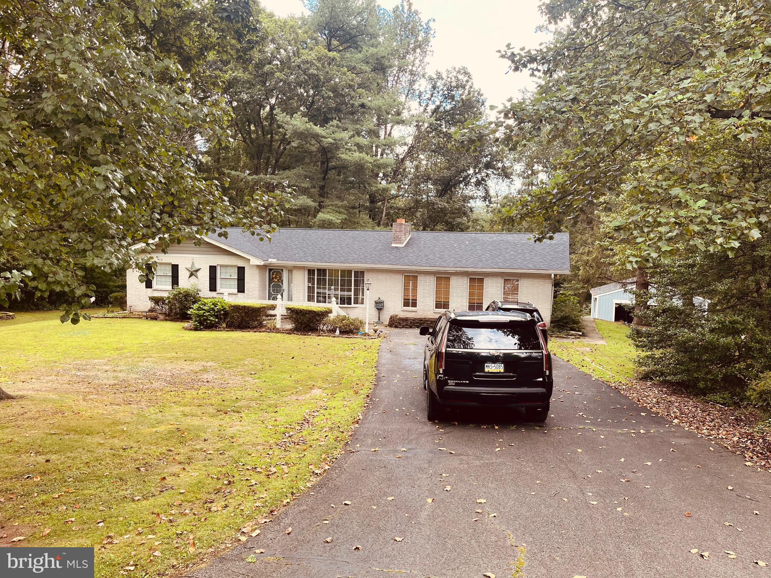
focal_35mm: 26
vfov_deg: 53.1
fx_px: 579
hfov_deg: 67.3
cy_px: 289
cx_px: 386
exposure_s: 1/224
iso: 40
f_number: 1.6
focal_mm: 5.1
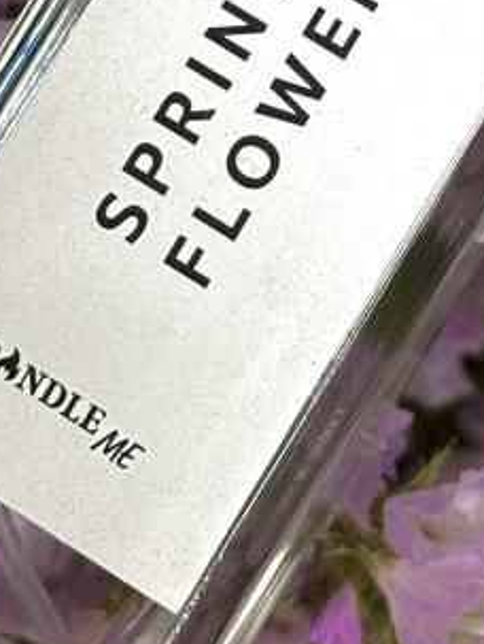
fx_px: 3014
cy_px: -13
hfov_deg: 9.2
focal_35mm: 162
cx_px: 344
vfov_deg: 12.0
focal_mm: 6.86
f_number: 1.78
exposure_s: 1/50
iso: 125
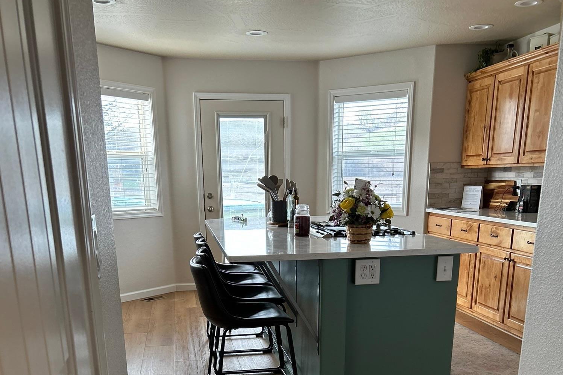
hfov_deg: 51.9
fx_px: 579
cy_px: 356
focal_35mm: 37
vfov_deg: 33.5
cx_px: 277
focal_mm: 5.7
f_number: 1.5
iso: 125
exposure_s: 1/120
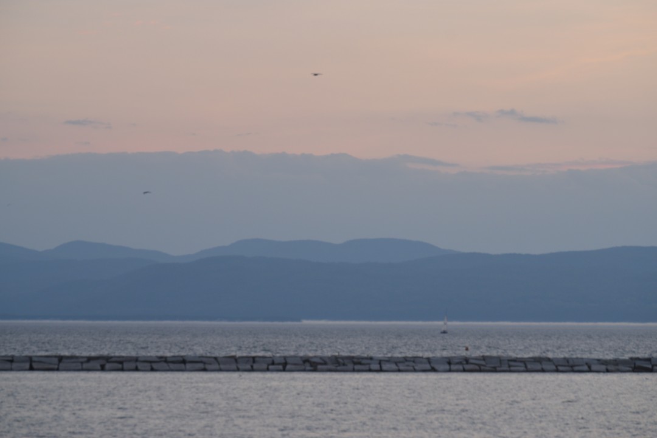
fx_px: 3422
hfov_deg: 11.0
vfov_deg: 7.3
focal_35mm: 188
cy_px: 219
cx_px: 328
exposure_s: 1/40
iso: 200
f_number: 7.1
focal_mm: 125
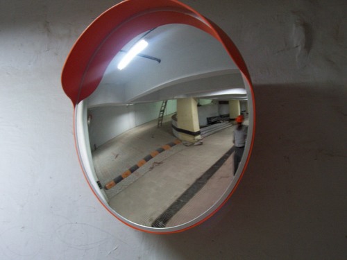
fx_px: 421
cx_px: 174
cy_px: 130
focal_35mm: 42
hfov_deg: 44.8
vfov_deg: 34.3
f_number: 2.9
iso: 160
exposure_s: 1/8
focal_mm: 7
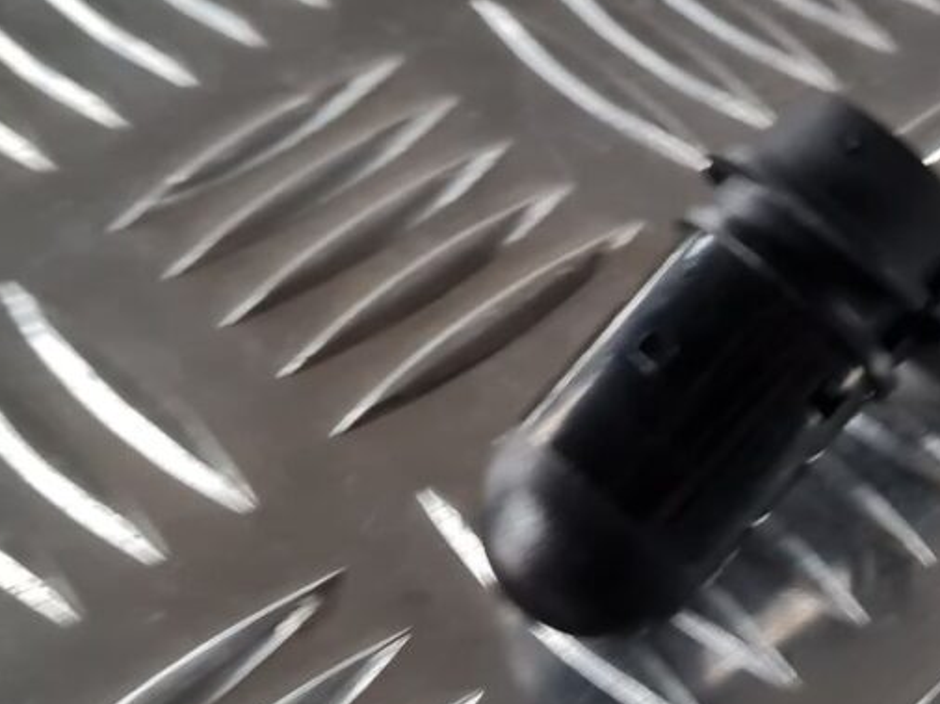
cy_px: 366
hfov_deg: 26.4
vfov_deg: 20.4
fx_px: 1954
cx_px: 795
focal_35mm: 72
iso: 640
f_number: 1.8
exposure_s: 1/25
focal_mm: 5.4
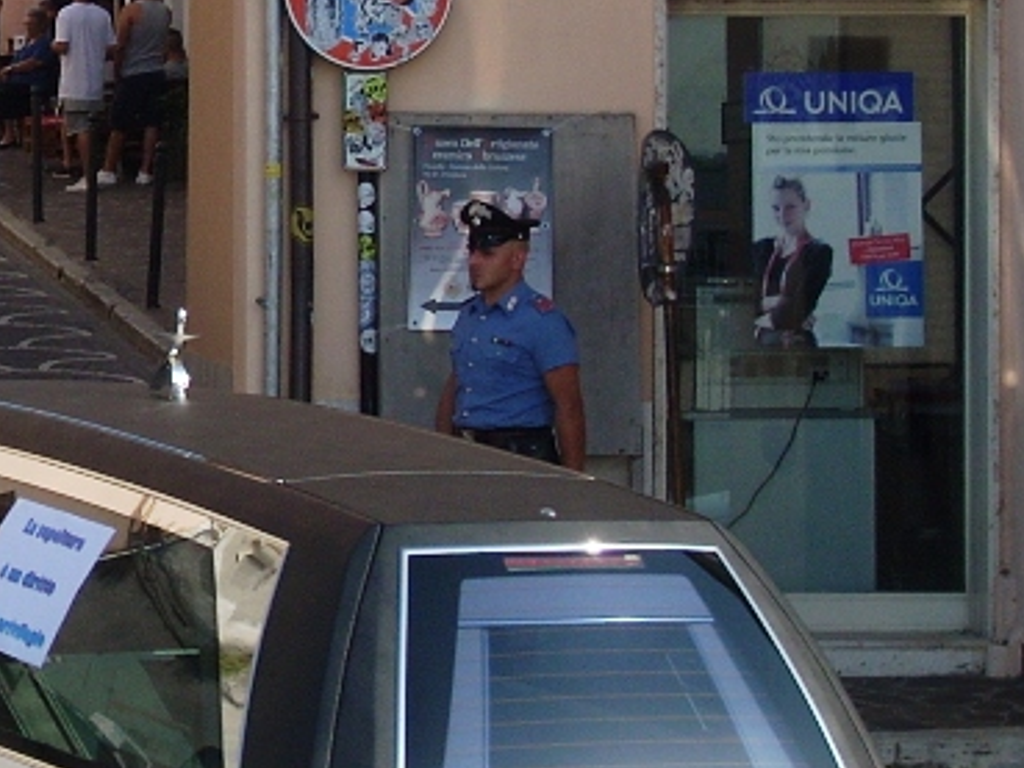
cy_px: -11
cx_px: -365
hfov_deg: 10.7
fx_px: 5326
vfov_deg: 8.2
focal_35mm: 180
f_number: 7.6
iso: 64
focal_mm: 10.7
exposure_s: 1/136
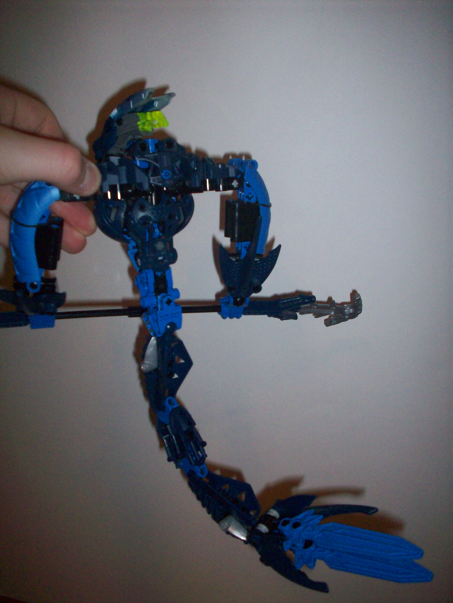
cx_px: 226
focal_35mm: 37
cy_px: 302
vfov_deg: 50.1
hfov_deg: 38.7
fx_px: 646
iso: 160
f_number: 2.8
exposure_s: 1/64
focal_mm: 6.2
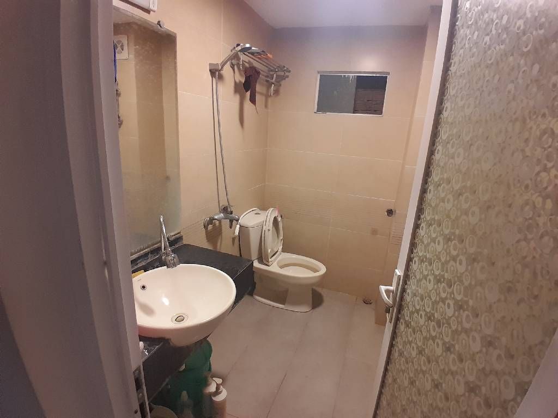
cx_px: 279
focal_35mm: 17
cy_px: 209
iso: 160
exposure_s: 1/25
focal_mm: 1.46
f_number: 2.2
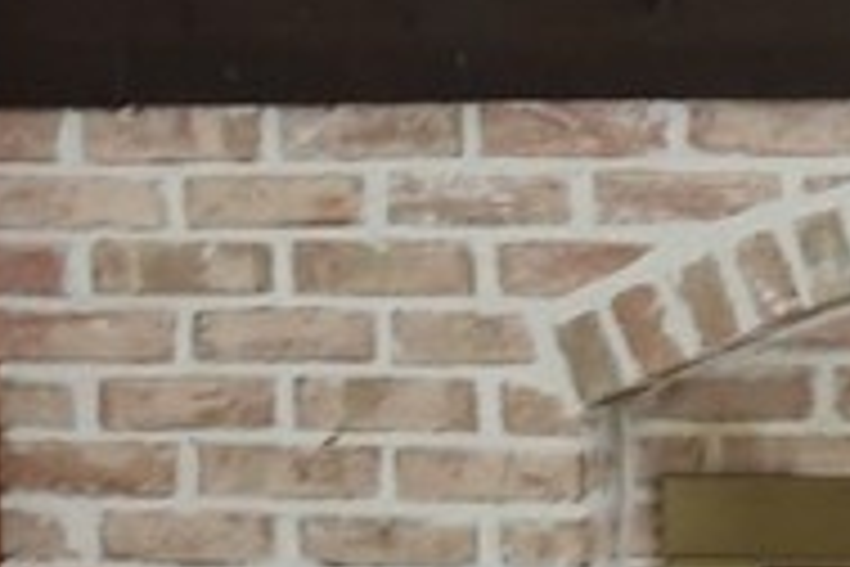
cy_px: 374
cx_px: 1111
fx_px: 5831
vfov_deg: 5.6
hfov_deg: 8.2
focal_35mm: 247
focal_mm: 15.82
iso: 800
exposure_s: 1/30
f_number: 3.2
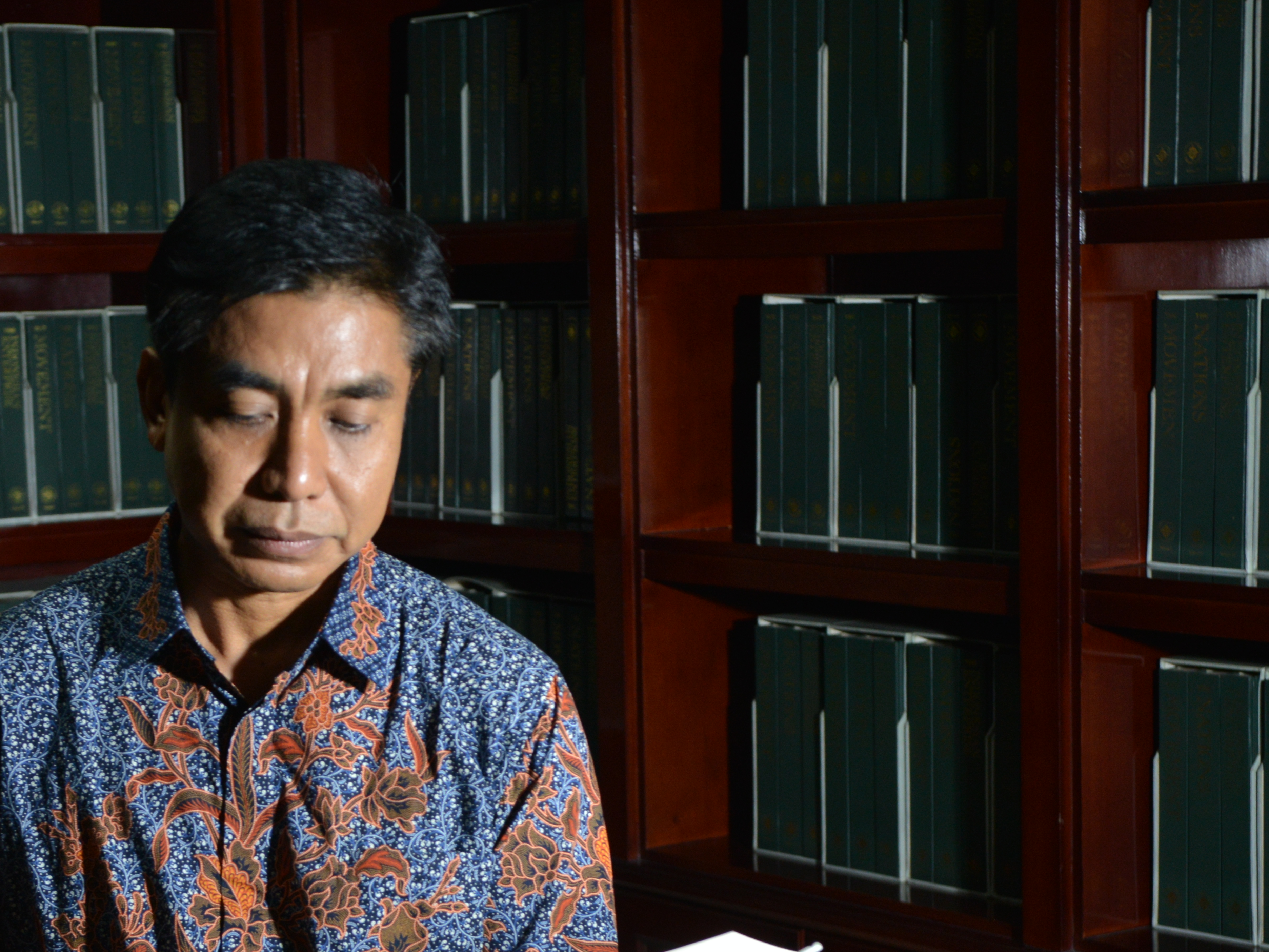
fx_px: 3116
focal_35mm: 85
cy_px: 639
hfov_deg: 22.9
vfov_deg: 17.3
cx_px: 447
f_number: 4.5
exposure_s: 1/125
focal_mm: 55
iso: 1000
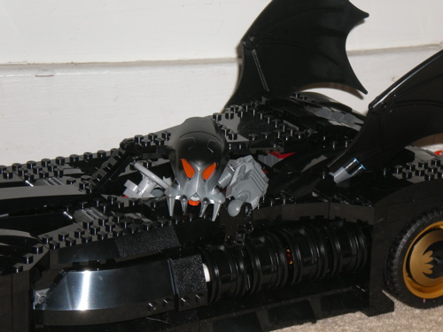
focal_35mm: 114
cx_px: 222
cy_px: 166
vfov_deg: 13.0
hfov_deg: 17.3
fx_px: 1459
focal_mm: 18.9
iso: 70
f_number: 5.9
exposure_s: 1/120
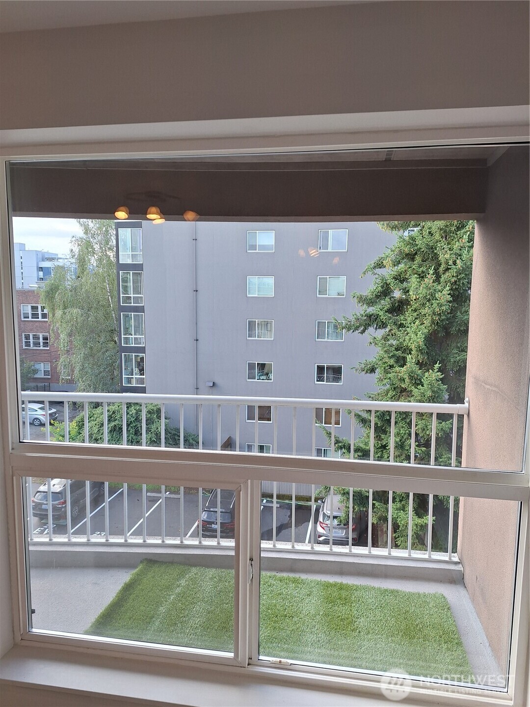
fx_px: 470
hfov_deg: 58.9
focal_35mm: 23
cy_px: 354
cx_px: 265
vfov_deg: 73.9
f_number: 1.8
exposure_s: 1/288
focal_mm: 5.54
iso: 40
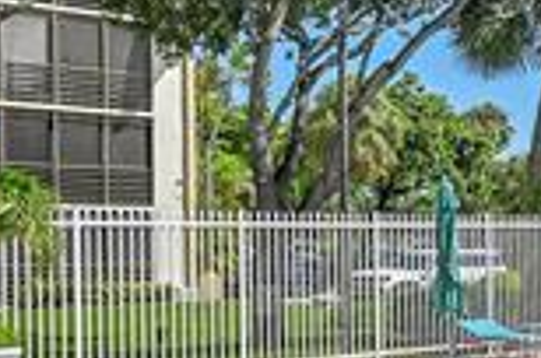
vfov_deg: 17.3
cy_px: 288
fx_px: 1170
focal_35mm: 78
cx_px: 913
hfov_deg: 20.3
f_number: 8
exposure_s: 1/200
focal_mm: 15
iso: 100
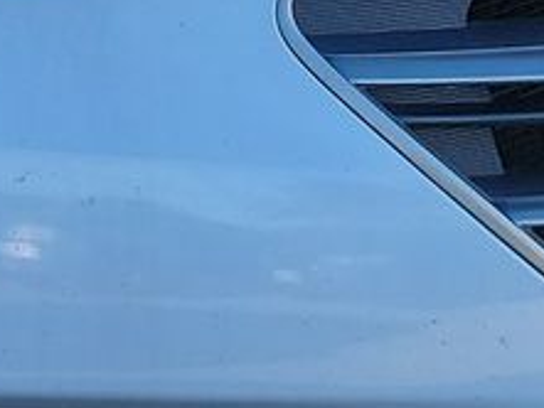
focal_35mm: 174
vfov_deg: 8.5
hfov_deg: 10.5
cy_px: -44
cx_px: -510
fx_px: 2736
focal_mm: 6.7
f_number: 1.8
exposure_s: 1/546
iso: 50
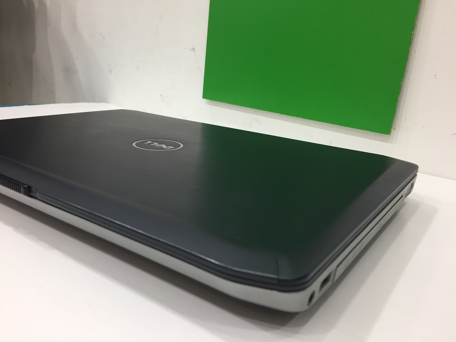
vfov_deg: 48.2
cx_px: 228
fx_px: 382
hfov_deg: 61.7
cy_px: 171
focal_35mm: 29
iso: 80
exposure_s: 1/33
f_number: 2.2
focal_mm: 4.15
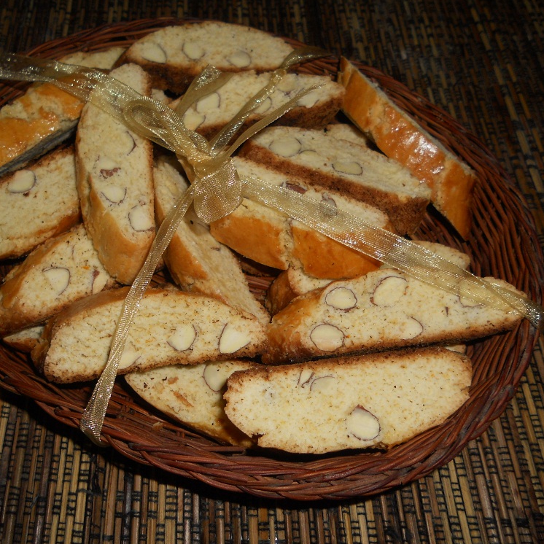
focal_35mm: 32
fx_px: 569
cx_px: 219
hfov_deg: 50.8
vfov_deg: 51.1
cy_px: 272
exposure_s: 1/25
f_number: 8
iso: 80
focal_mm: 4.9
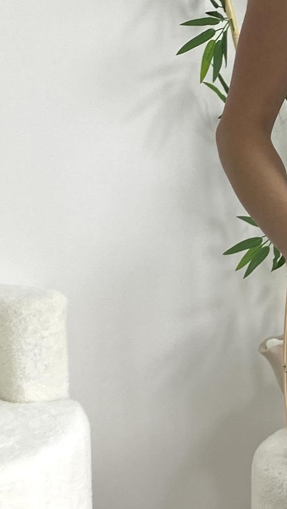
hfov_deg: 10.3
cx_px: 440
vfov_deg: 18.9
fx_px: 1528
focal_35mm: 113
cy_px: 189
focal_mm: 4.25
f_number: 1.8
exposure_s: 1/125
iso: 32
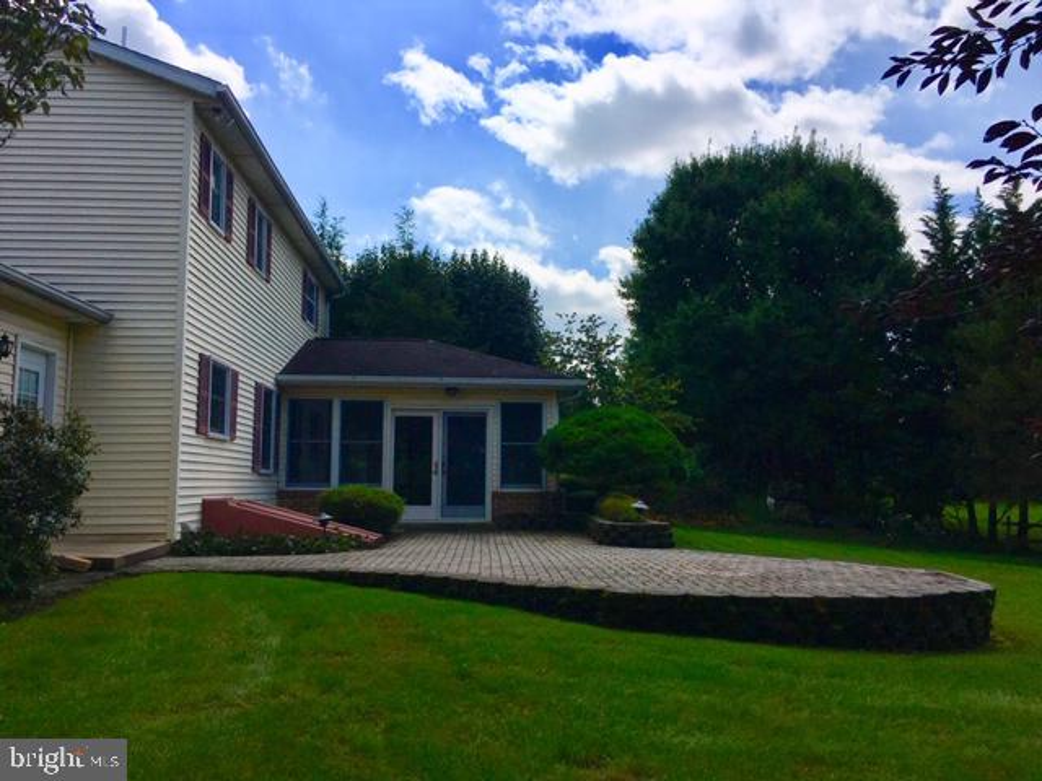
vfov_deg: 48.2
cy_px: 390
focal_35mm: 29
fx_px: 873
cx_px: 521
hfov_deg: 61.7
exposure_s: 1/5128
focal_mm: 4.15
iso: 25
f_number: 2.2
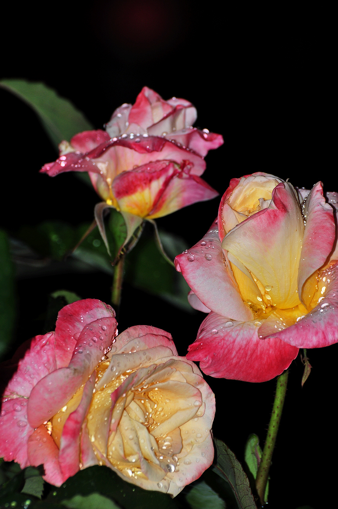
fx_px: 4128
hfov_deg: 4.7
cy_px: 254
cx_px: 169
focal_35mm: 292
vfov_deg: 7.1
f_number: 8
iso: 200
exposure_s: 1/80
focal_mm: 195
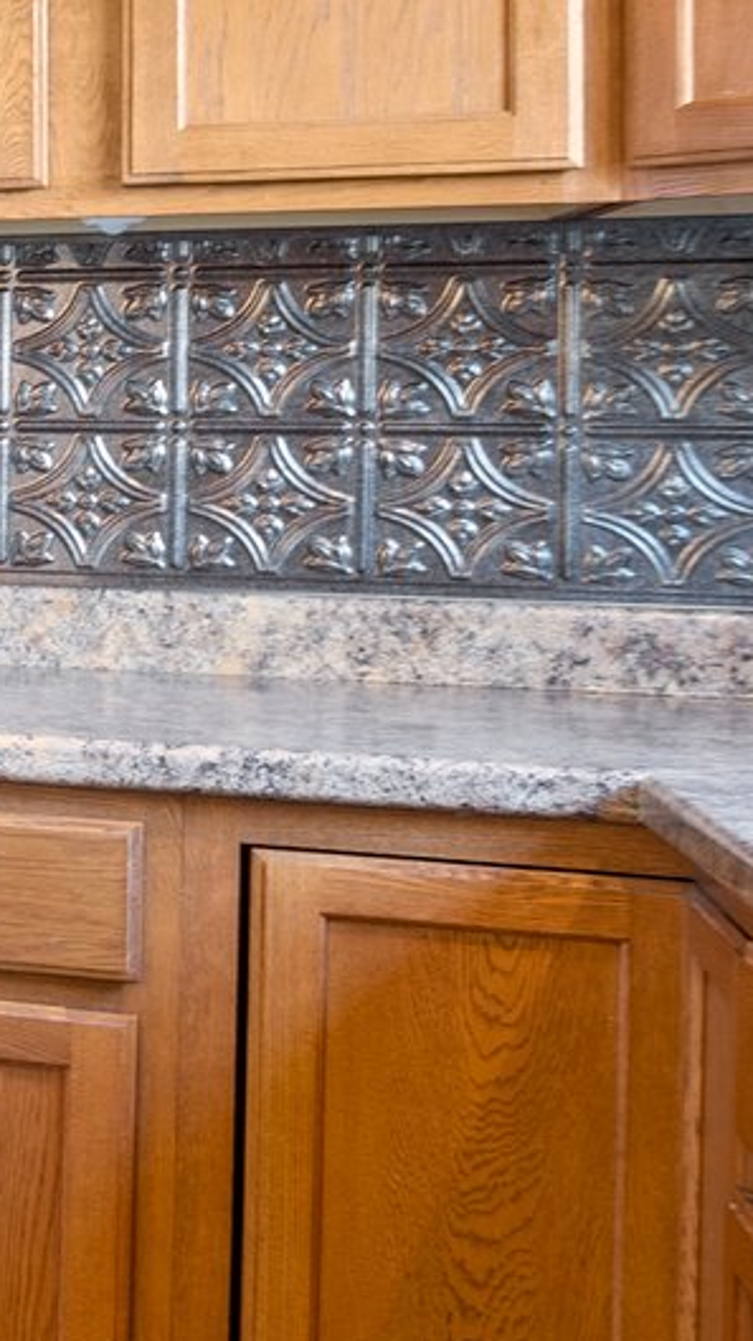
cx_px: -1658
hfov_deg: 10.4
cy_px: 369
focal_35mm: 69
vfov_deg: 30.2
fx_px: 2453
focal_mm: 17
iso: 400
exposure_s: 2
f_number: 8
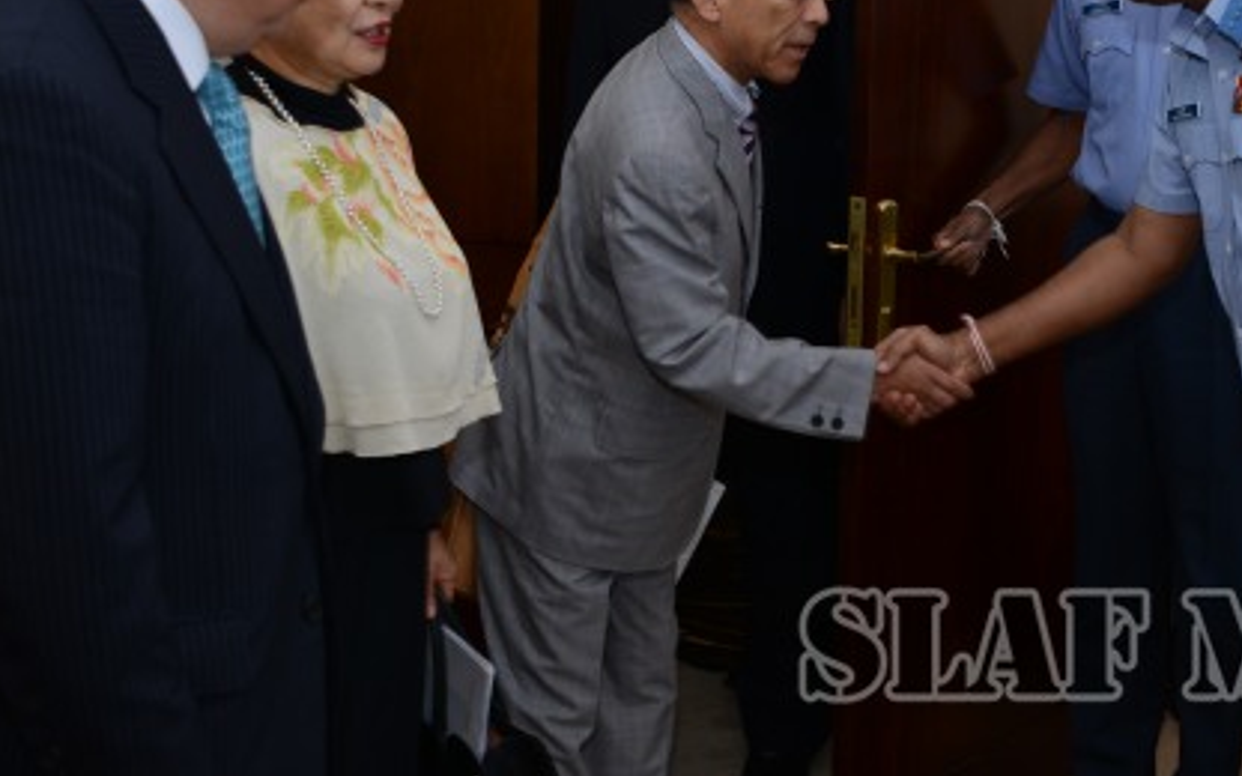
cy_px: 227
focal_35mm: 66
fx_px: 2234
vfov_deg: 19.6
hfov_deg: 30.7
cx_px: 882
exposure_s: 1/50
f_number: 5.6
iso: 400
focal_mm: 45
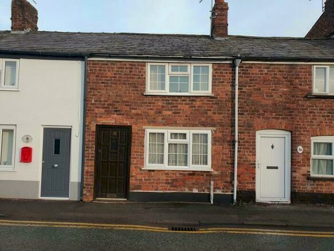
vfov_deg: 53.1
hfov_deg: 67.3
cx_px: 167
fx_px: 251
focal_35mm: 26
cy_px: 126
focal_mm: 4.32
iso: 50
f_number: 2.4
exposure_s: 1/450
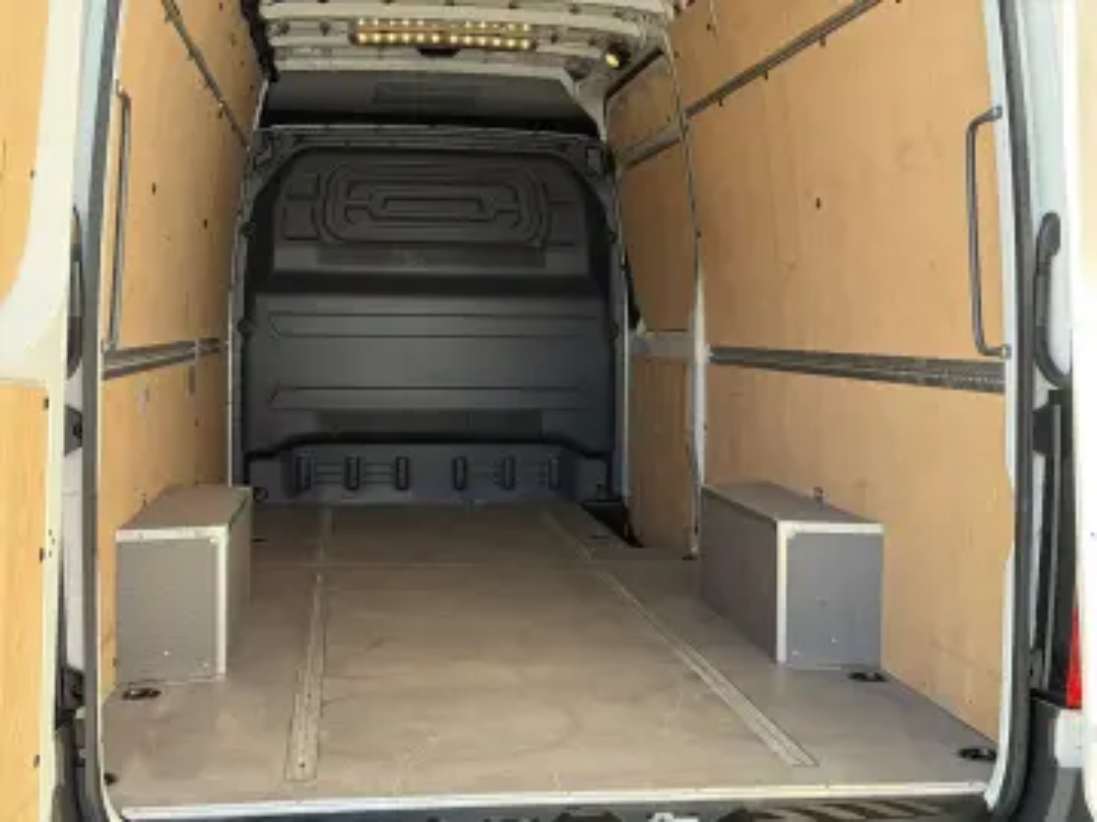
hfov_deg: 39.7
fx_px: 1521
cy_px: 411
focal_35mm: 48
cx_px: 548
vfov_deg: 30.3
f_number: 1.78
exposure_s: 1/277
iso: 80
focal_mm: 6.76
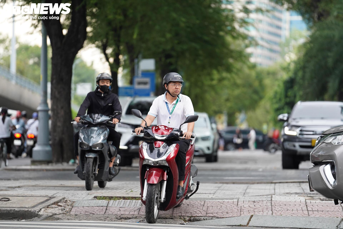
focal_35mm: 191
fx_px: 1820
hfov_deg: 10.8
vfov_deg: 7.2
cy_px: 114
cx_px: 172
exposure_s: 1/800
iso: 1000
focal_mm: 191
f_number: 2.8
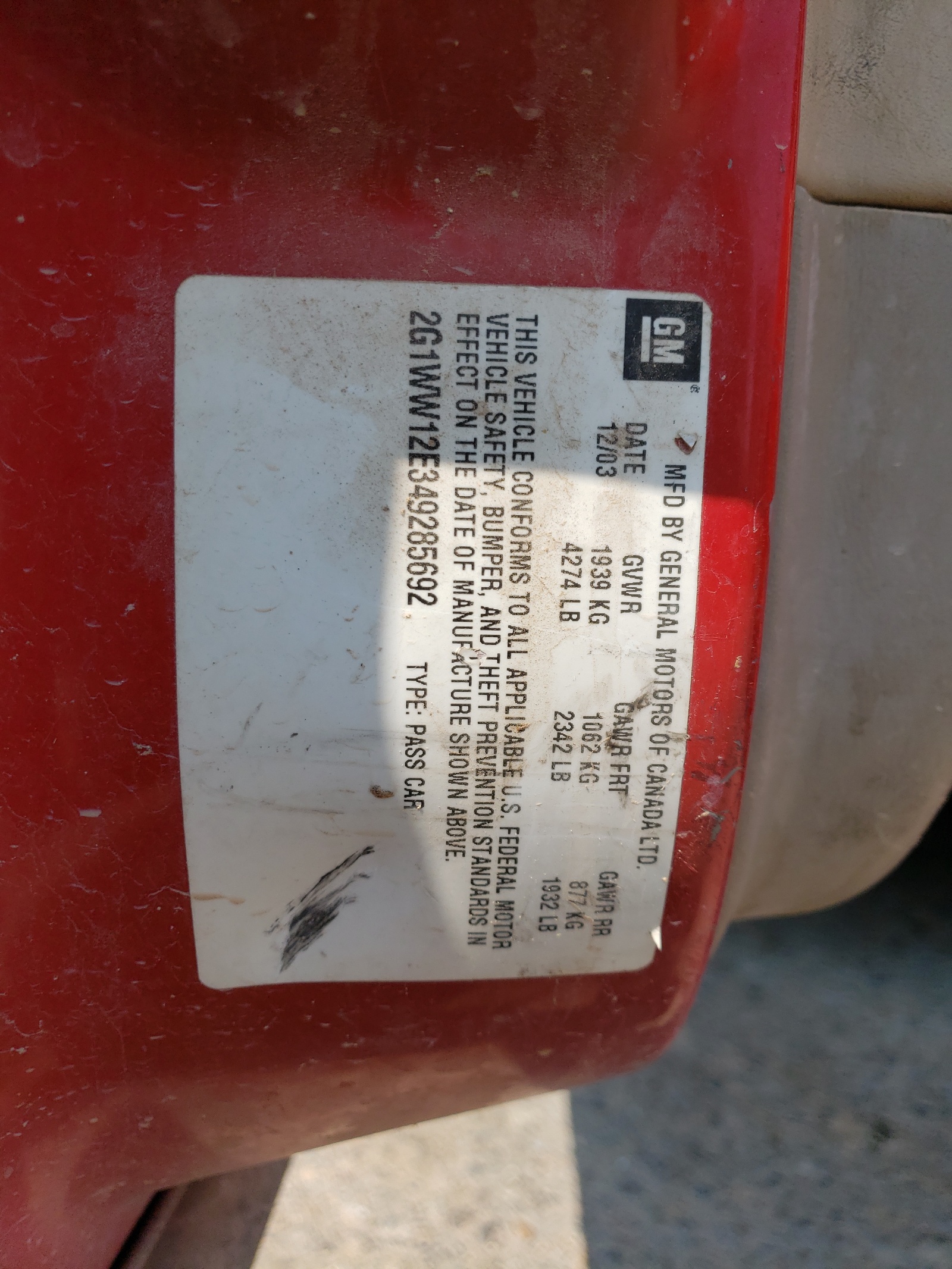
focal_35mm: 26
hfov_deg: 53.1
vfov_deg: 67.3
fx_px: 953
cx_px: 476
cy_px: 634
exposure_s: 1/2000
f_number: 1.5
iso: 50
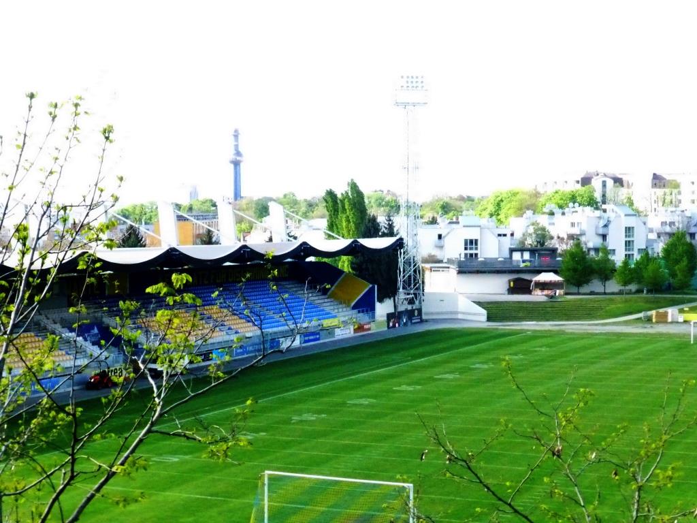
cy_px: 262
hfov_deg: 27.8
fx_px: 1409
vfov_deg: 21.0
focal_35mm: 70
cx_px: 348
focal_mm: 12.5
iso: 3200
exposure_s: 1/2000
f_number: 5
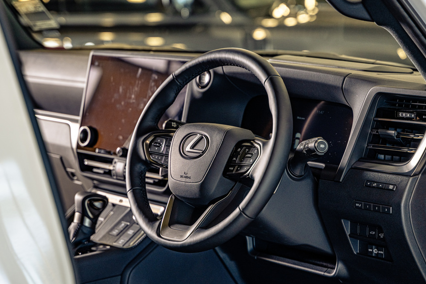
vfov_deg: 15.7
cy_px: 141
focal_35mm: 87
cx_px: 194
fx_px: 1029
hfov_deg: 23.4
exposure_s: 1/125
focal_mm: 75
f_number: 3.5
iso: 500
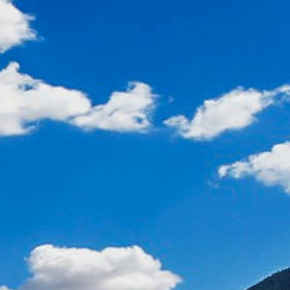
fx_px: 1175
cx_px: -213
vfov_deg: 13.0
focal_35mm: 124
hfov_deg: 12.9
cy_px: 487
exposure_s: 1/400
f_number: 10
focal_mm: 18
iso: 200
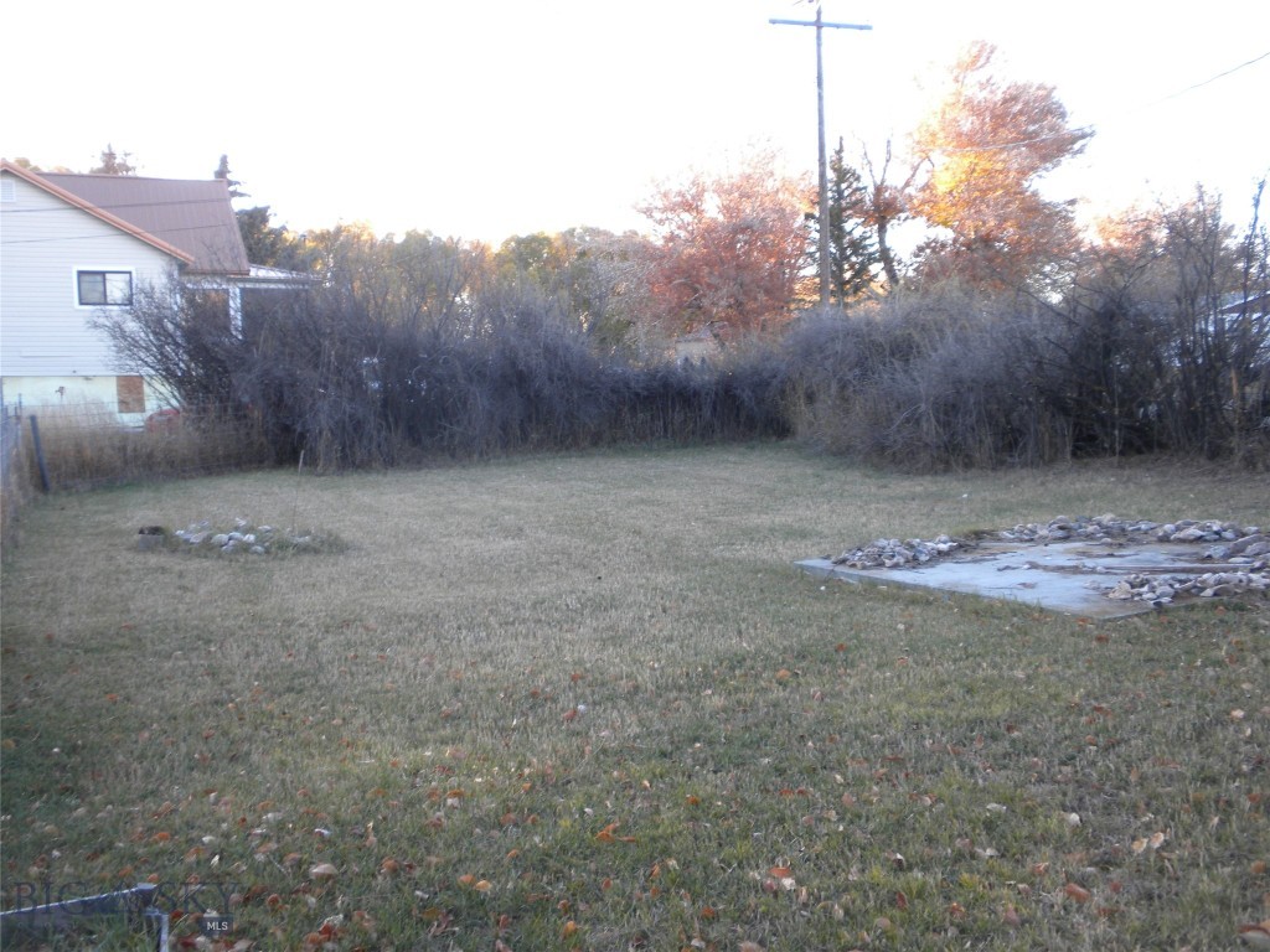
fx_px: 1357
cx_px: 635
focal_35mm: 37
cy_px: 476
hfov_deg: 50.1
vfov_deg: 38.7
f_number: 3.5
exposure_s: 1/46.8
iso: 77
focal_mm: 6.6
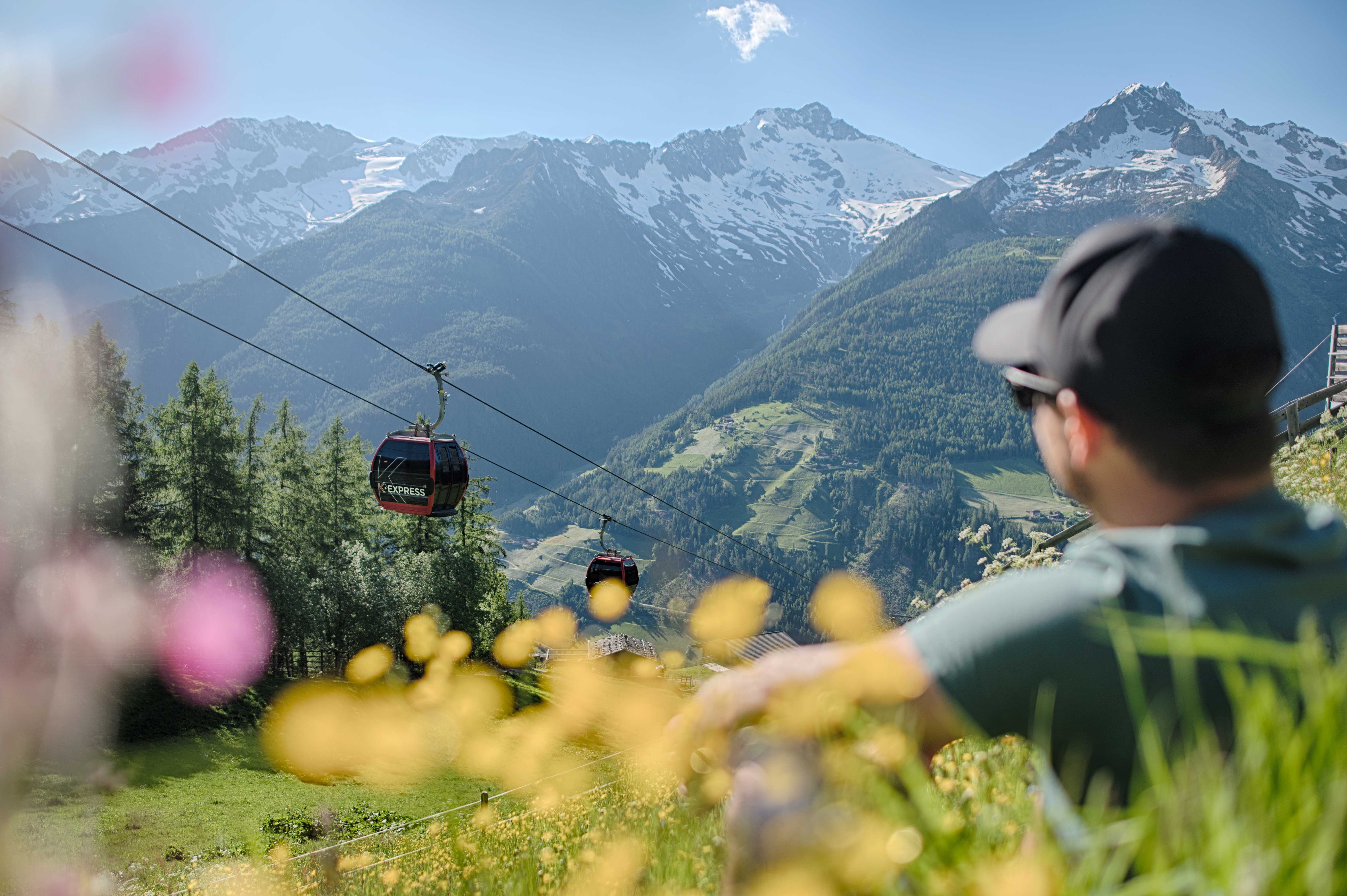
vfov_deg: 46.3
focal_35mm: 28
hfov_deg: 65.5
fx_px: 1047
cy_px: 448
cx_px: 674
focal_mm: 28
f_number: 2.2
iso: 50
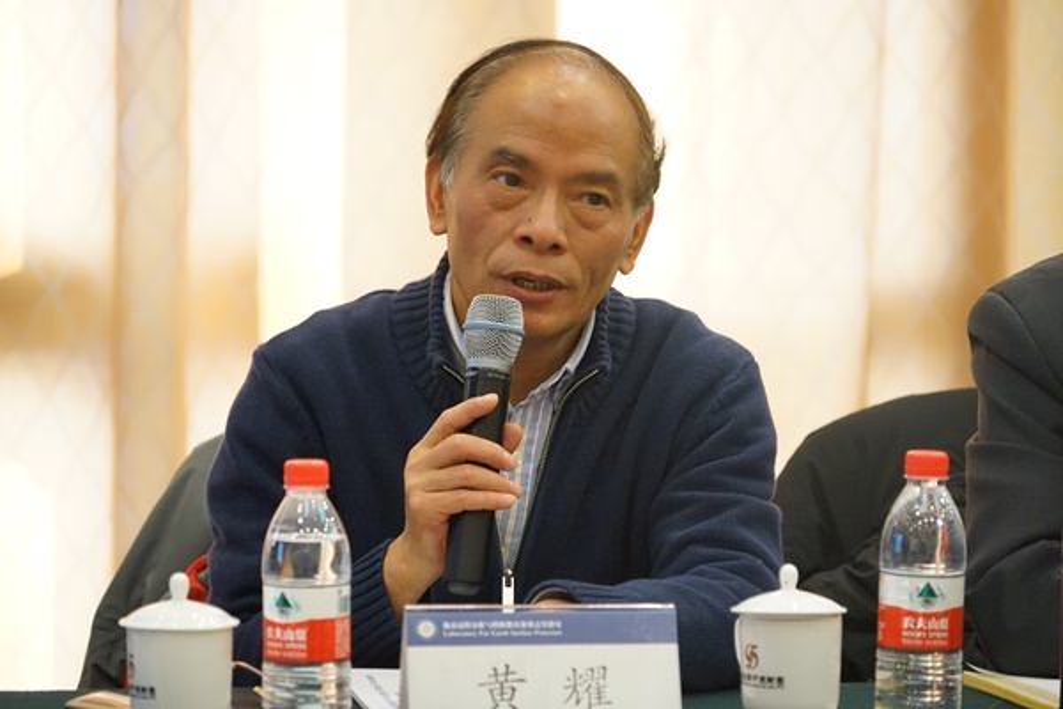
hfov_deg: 9.4
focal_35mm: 219
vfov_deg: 6.3
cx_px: 532
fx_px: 6466
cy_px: 354
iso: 6400
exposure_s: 1/50
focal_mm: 219
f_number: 6.3
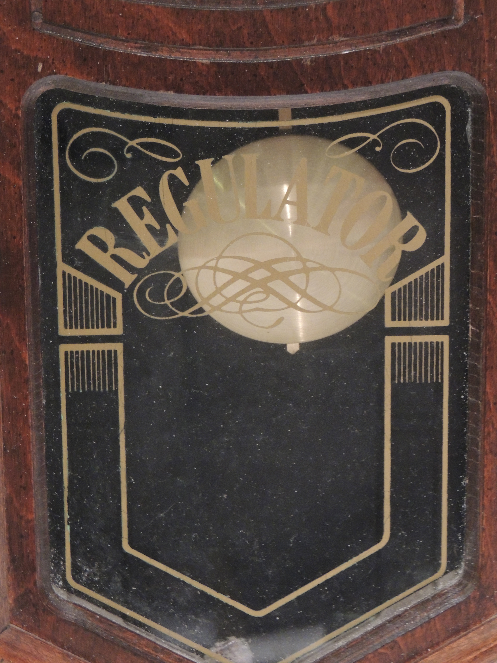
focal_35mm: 135
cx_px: 248
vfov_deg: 14.6
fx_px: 2584
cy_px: 332
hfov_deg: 11.0
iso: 800
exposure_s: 1/6
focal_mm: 24
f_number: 4.3
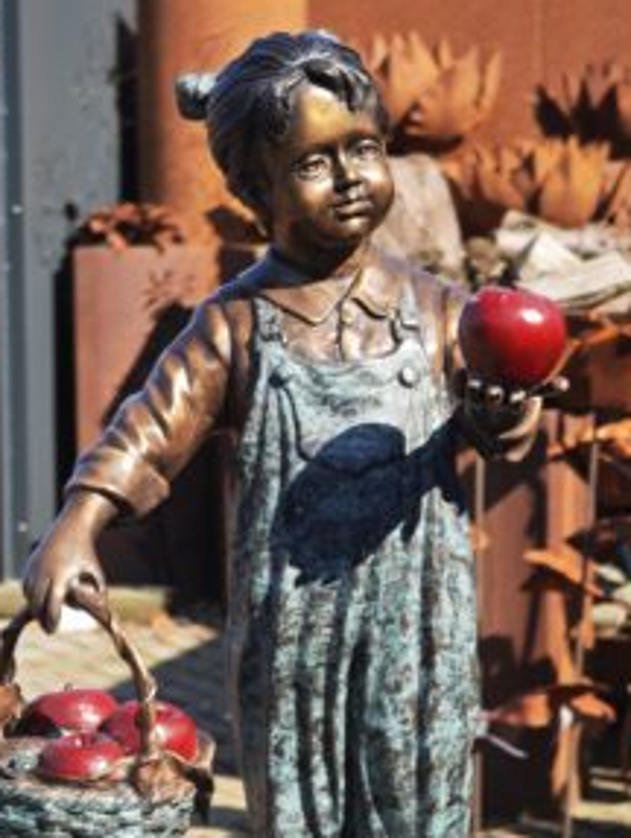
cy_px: 568
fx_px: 3589
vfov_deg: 13.3
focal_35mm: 148
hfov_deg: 10.0
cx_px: 336
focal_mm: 25.1
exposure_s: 1/102
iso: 50
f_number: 2.6
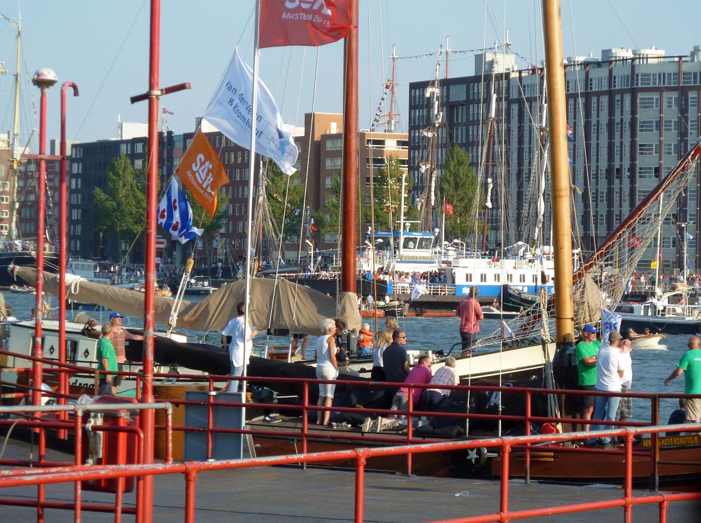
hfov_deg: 14.4
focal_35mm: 137
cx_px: 350
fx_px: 2770
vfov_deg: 10.8
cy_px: 262
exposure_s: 1/250
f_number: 4.5
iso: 80
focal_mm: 22.5
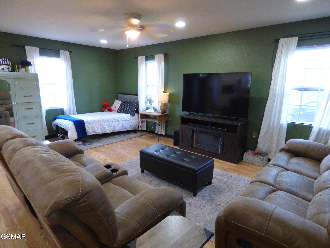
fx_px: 191
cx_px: 165
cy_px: 124
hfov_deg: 81.7
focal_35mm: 20
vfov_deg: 66.0
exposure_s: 1/20
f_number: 2.8
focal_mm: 3.58
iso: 400
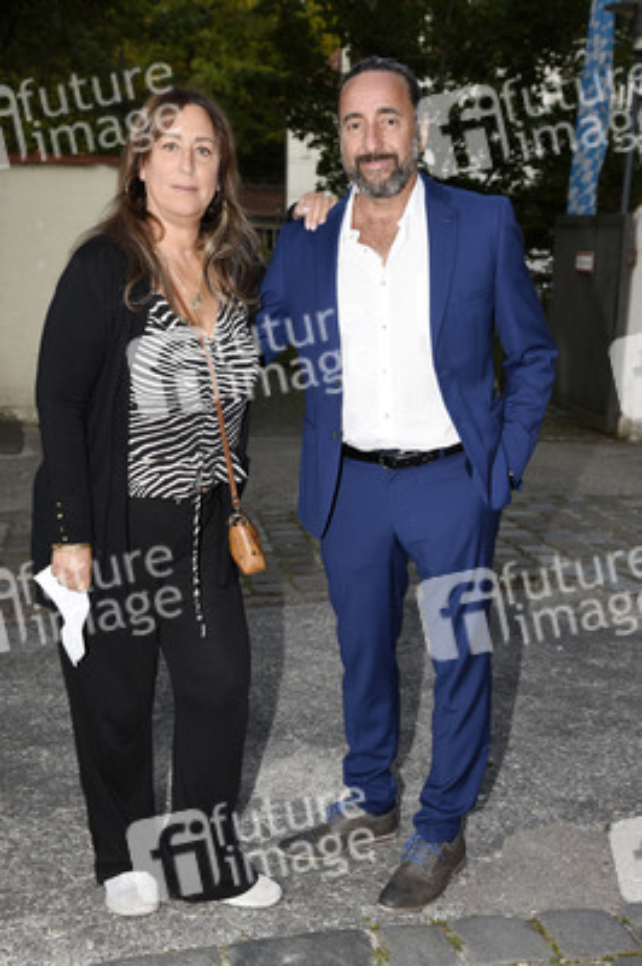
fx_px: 1179
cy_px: 483
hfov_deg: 30.5
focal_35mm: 44
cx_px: 321
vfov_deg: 44.5
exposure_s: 1/160
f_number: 6.3
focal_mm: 44
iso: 500
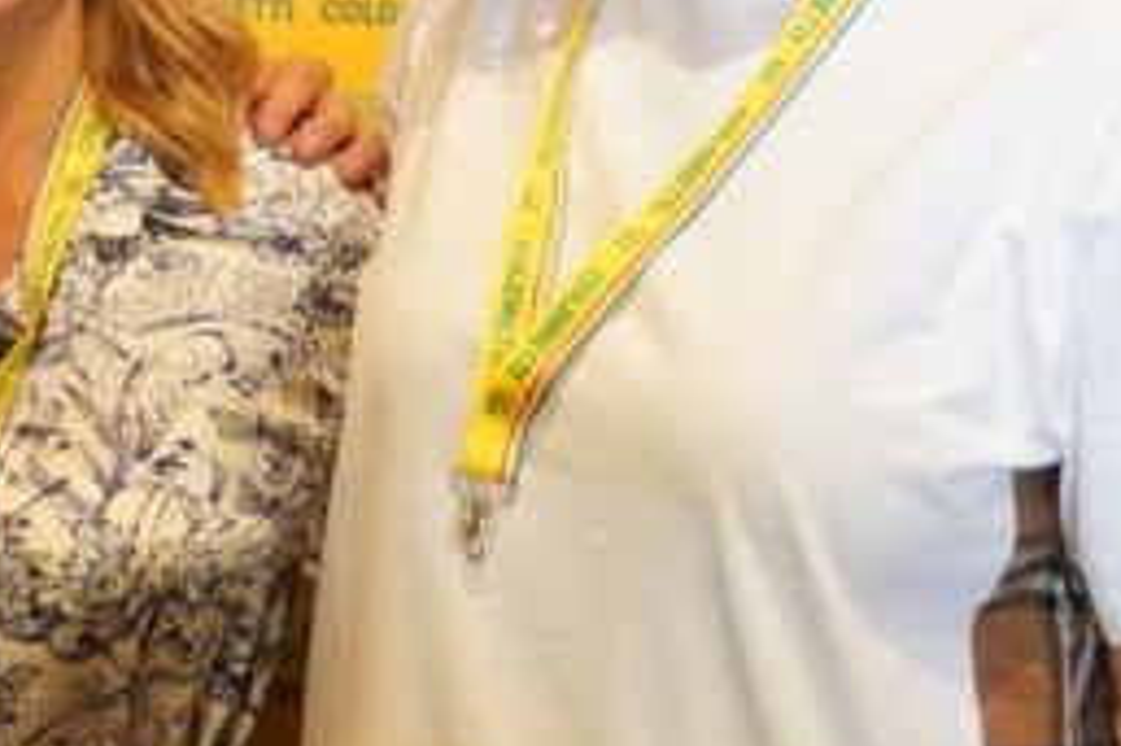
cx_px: 31
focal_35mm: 119
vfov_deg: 11.5
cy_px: 181
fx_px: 3703
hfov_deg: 16.9
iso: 4000
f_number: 5
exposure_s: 1/100
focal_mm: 30
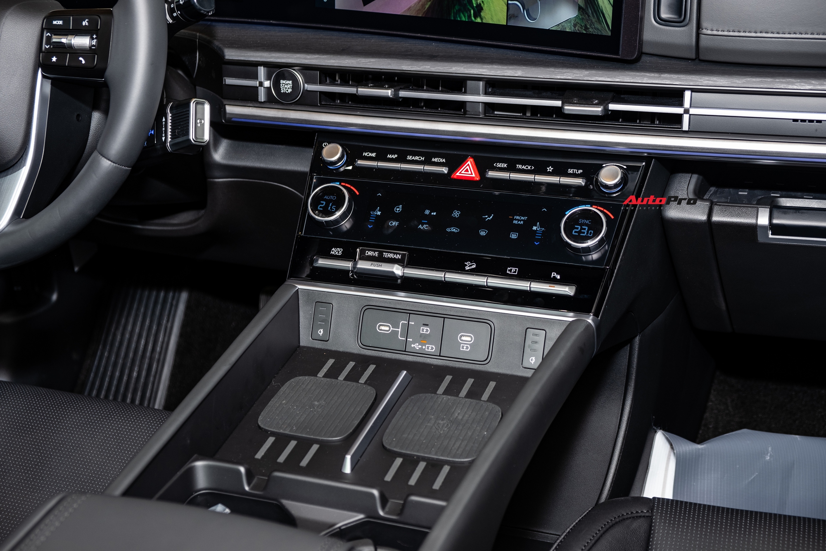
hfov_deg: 36.9
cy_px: 276
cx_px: 413
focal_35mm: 54
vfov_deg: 25.1
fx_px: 1239
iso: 100
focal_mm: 35.8
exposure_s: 1/30
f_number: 4
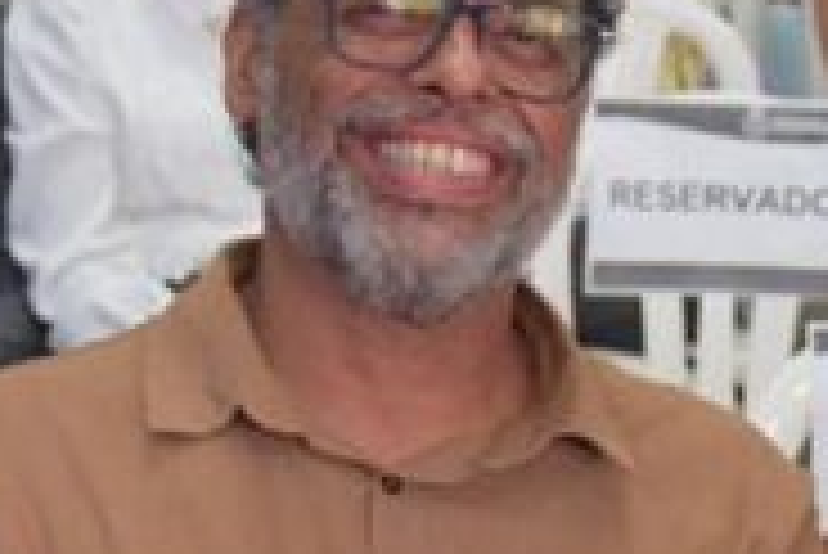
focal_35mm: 151
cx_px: 288
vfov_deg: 9.1
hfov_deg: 13.6
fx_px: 3476
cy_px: 288
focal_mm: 25
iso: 1600
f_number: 4
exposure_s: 1/60
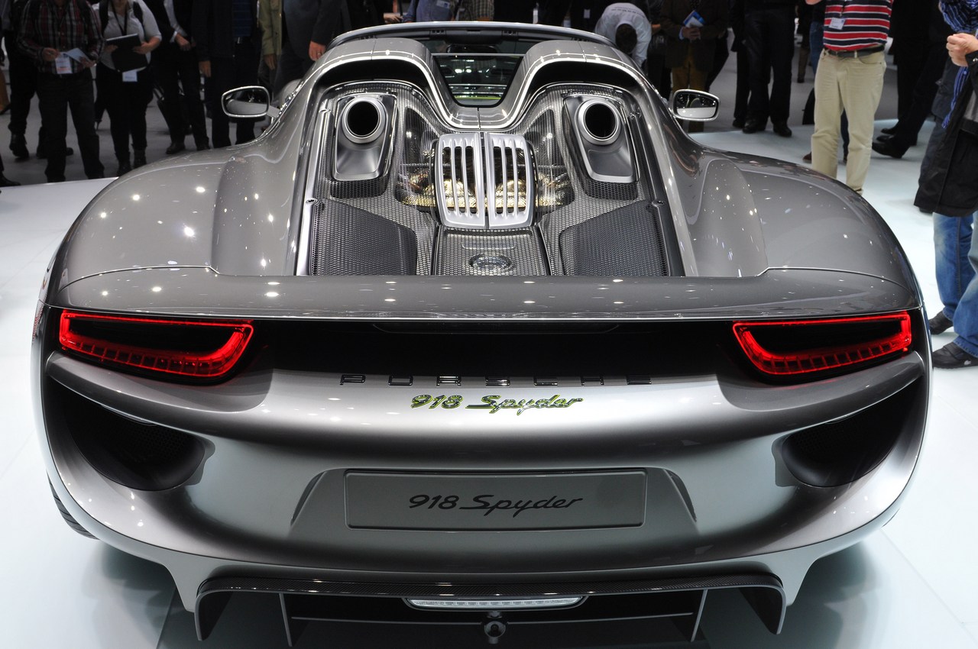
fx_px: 977
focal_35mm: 36
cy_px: 324
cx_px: 489
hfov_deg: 53.2
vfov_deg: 36.8
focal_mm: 24
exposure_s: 1/250
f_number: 10
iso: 500
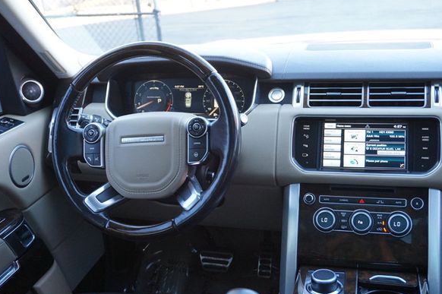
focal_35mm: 45
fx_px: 546
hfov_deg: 44.0
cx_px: 222
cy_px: 150
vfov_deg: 30.1
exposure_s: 1/60
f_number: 4.5
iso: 800
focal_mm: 27
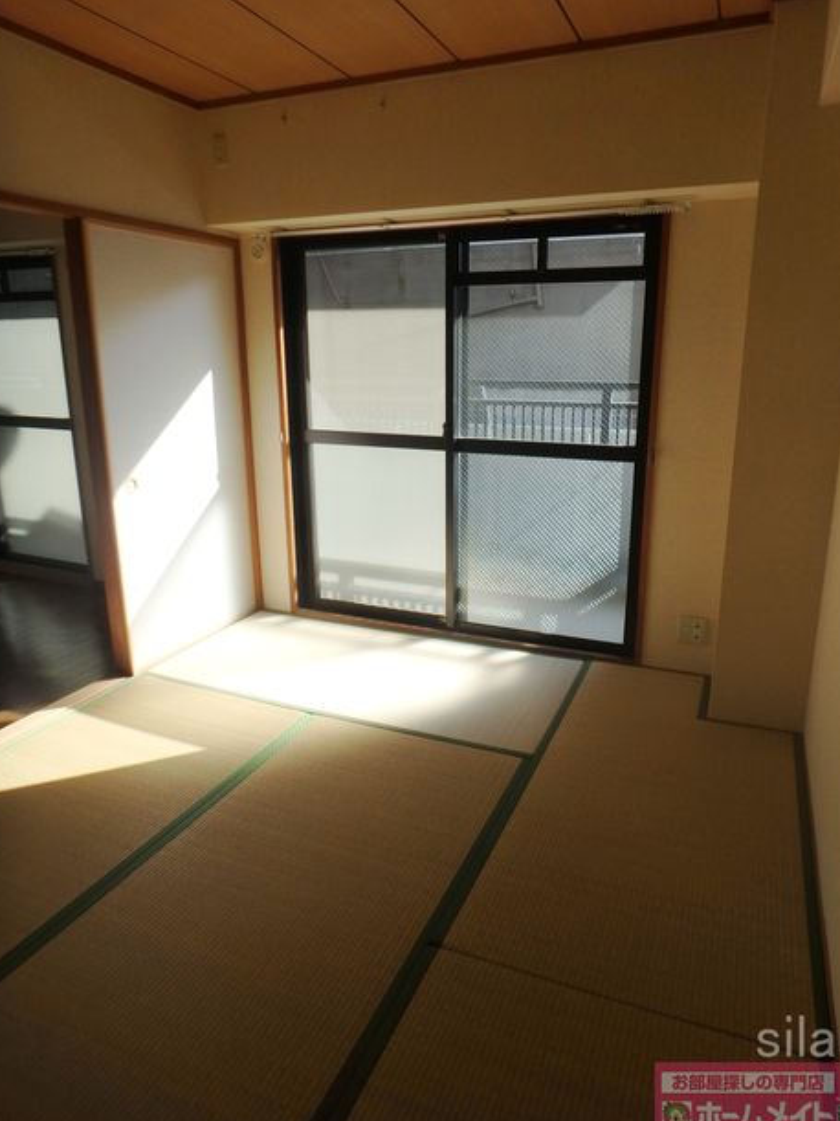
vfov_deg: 76.4
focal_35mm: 22
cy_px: 554
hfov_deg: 61.1
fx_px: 712
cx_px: 427
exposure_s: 1/250
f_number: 3.5
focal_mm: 3.7
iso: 125
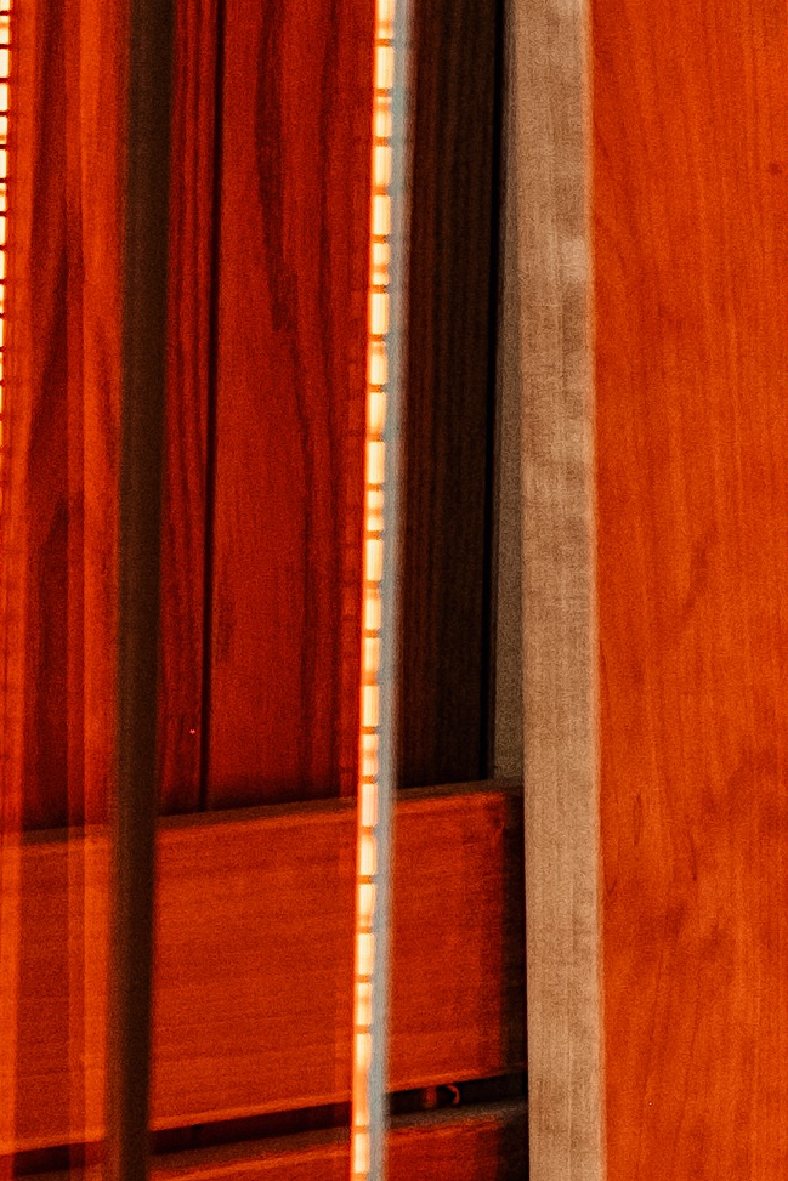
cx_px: 2122
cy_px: -178
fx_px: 7286
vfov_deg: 9.2
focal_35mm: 222
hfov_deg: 5.9
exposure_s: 1/8
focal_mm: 24.2
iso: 320
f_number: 8
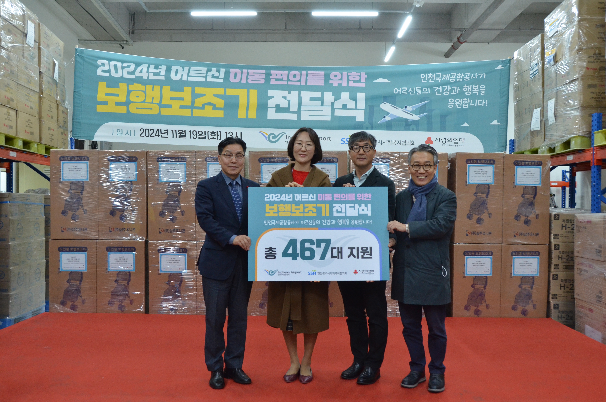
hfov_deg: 57.3
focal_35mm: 33
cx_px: 303
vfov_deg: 39.8
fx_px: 554
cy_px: 201
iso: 1600
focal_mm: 22
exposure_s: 1/125
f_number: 5
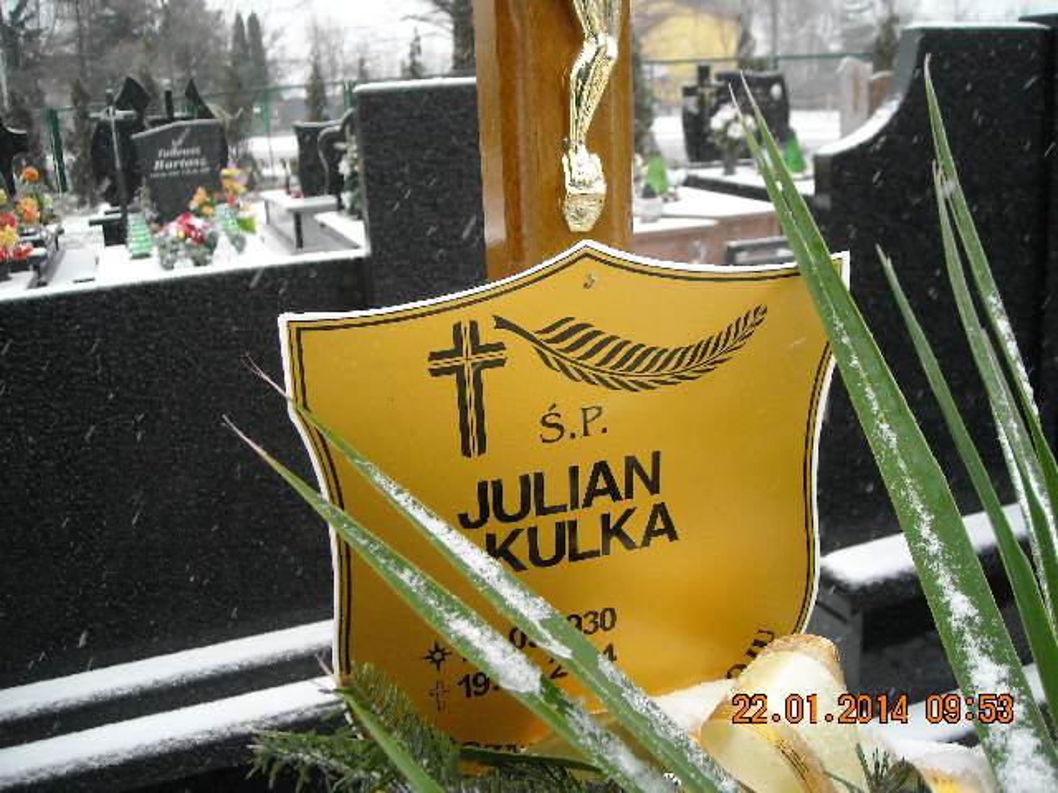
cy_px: 396
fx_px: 1070
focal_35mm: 35
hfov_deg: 52.6
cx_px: 529
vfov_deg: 40.7
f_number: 2.8
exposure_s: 1/209
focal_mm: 5.7
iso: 366
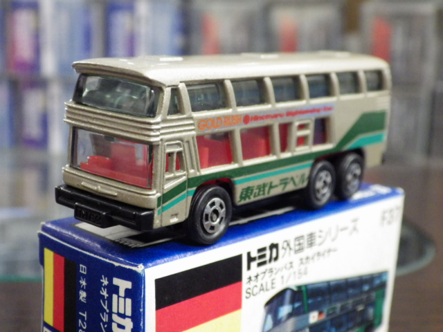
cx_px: 222
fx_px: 755
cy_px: 166
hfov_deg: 32.7
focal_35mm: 59
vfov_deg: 24.8
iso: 1000
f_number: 4
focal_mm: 10.7
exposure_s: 1/25
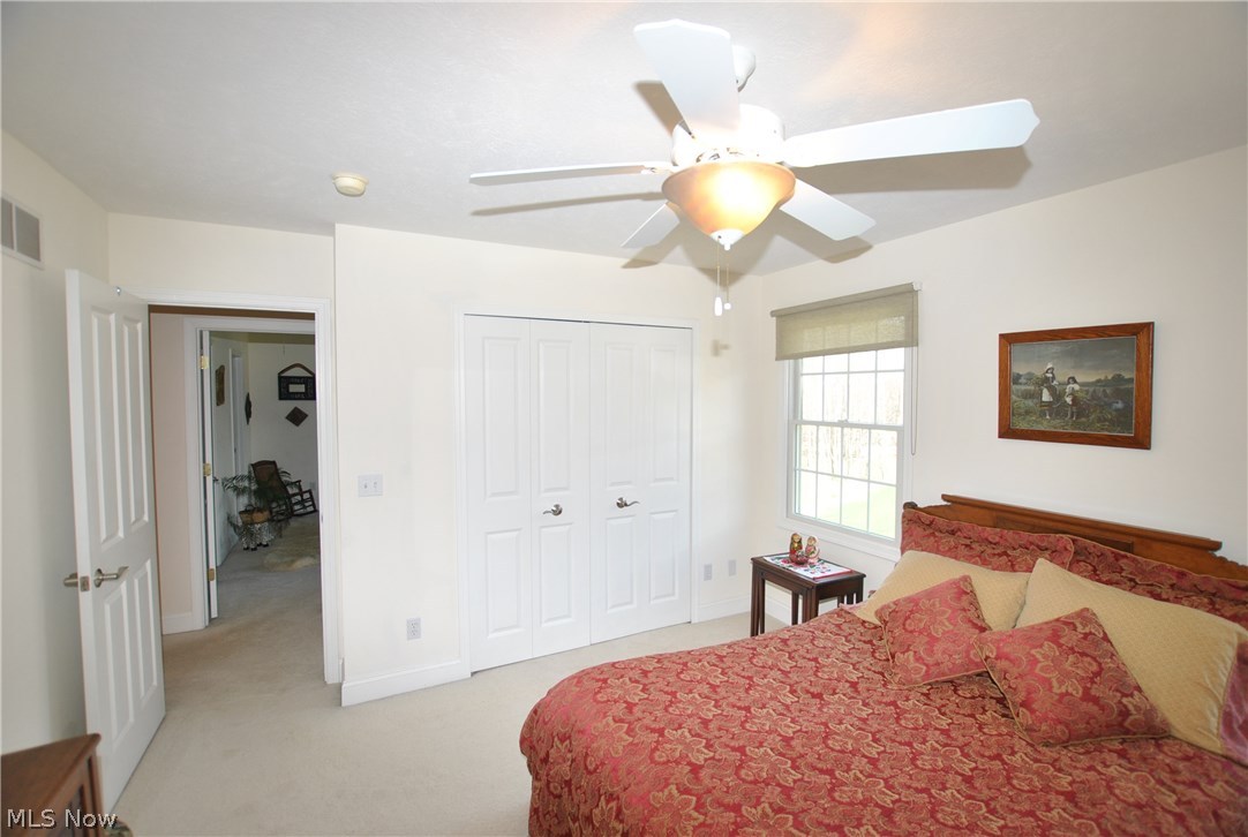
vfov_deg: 77.6
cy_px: 418
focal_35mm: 15
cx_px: 624
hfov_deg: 100.3
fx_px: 521
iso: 200
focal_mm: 10
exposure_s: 1/60
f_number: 4
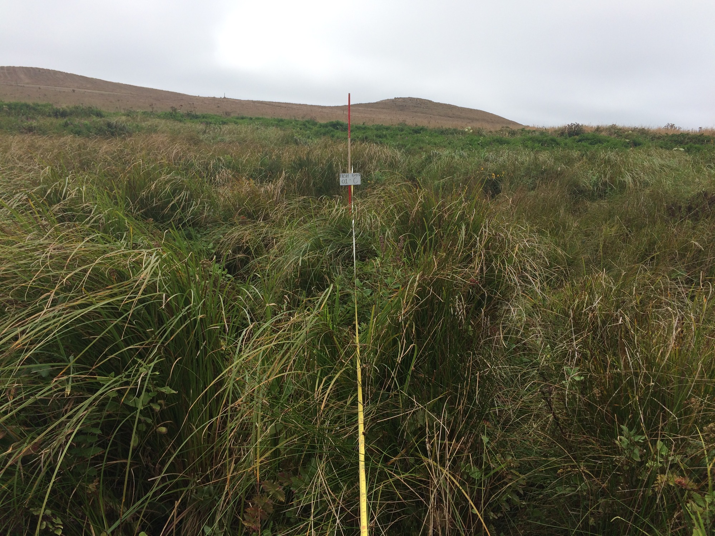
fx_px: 599
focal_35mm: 29
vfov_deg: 48.2
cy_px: 268
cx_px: 358
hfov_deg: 61.7
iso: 32
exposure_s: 1/1953
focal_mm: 4.15
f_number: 2.2
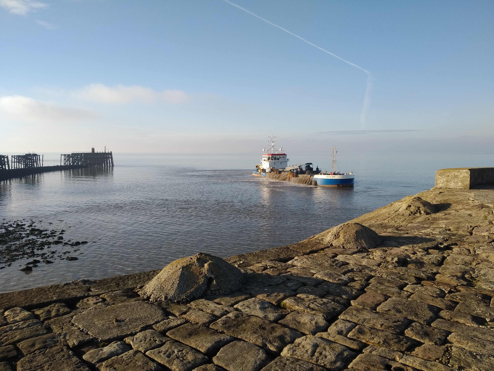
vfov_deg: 53.1
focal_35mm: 26
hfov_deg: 67.3
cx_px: 247
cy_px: 186
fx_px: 371
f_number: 2.2
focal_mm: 3.82
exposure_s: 1/837
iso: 100
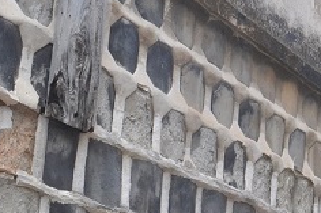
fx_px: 918
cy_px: 128
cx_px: 441
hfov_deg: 18.2
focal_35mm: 103
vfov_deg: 13.3
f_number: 10
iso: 400
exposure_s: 1/50
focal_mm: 18
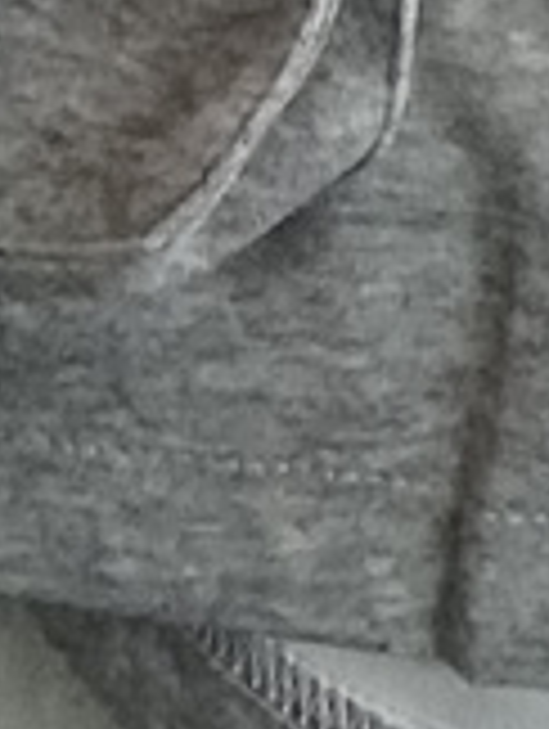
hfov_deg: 9.6
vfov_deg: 12.2
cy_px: -882
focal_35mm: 136
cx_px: 1354
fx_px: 2868
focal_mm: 1.42
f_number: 2.2
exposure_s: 1/100
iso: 156
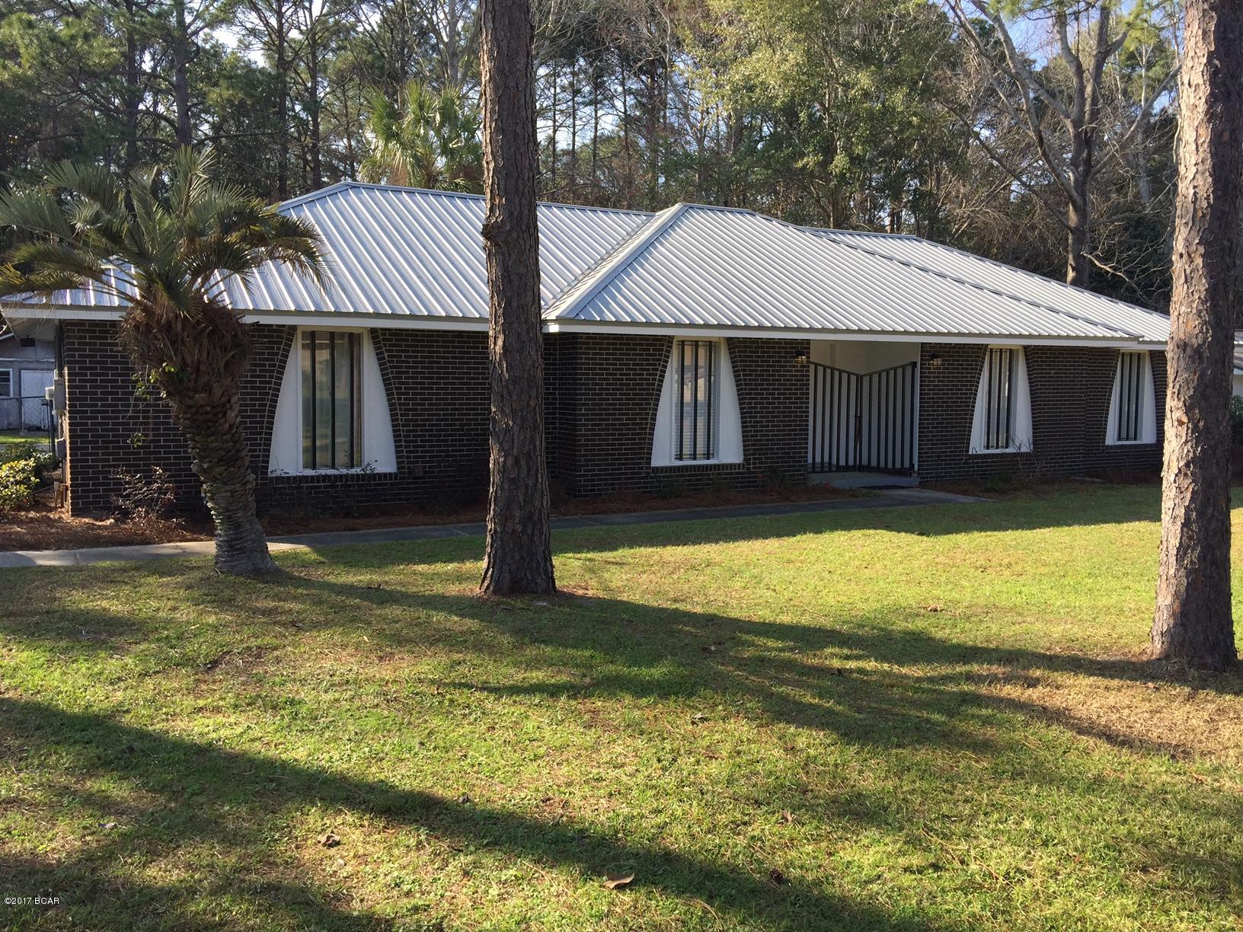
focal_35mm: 29
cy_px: 466
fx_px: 1041
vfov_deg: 48.2
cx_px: 622
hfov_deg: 61.7
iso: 32
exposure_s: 1/608
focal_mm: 4.15
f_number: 2.2
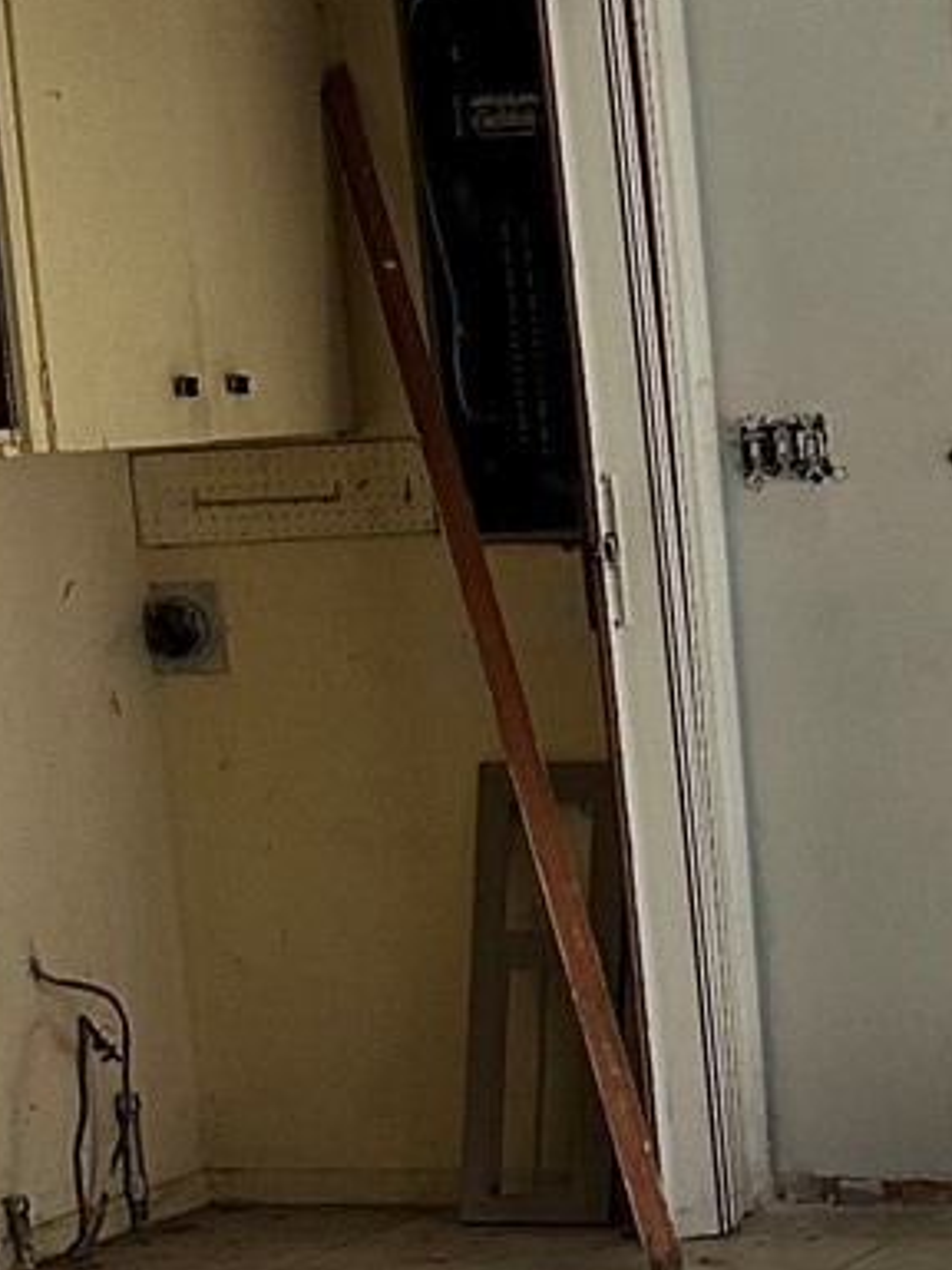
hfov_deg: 11.6
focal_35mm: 120
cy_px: 1088
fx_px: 4400
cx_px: 1590
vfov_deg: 16.2
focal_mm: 6.86
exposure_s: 1/86
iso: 250
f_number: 1.78
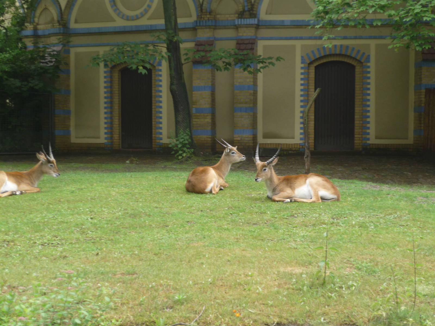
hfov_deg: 31.2
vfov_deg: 23.7
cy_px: 163
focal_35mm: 62
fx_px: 779
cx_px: 218
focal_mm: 10.2
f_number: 3.7
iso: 100
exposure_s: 1/125
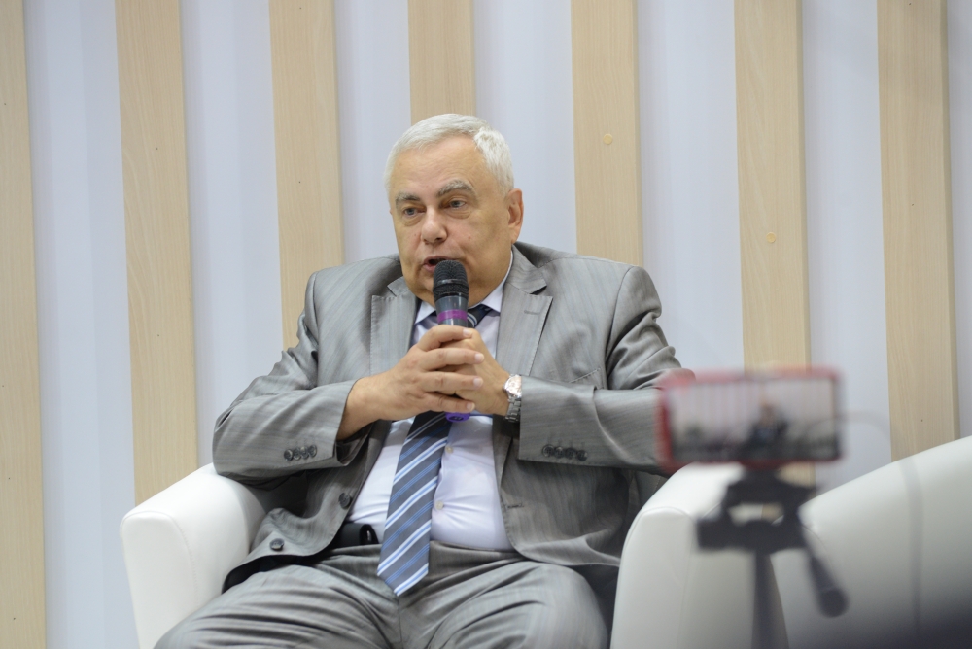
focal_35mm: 175
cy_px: 324
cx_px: 486
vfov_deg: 7.9
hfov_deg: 11.7
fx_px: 4728
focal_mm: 175
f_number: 4
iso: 1600
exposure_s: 1/200
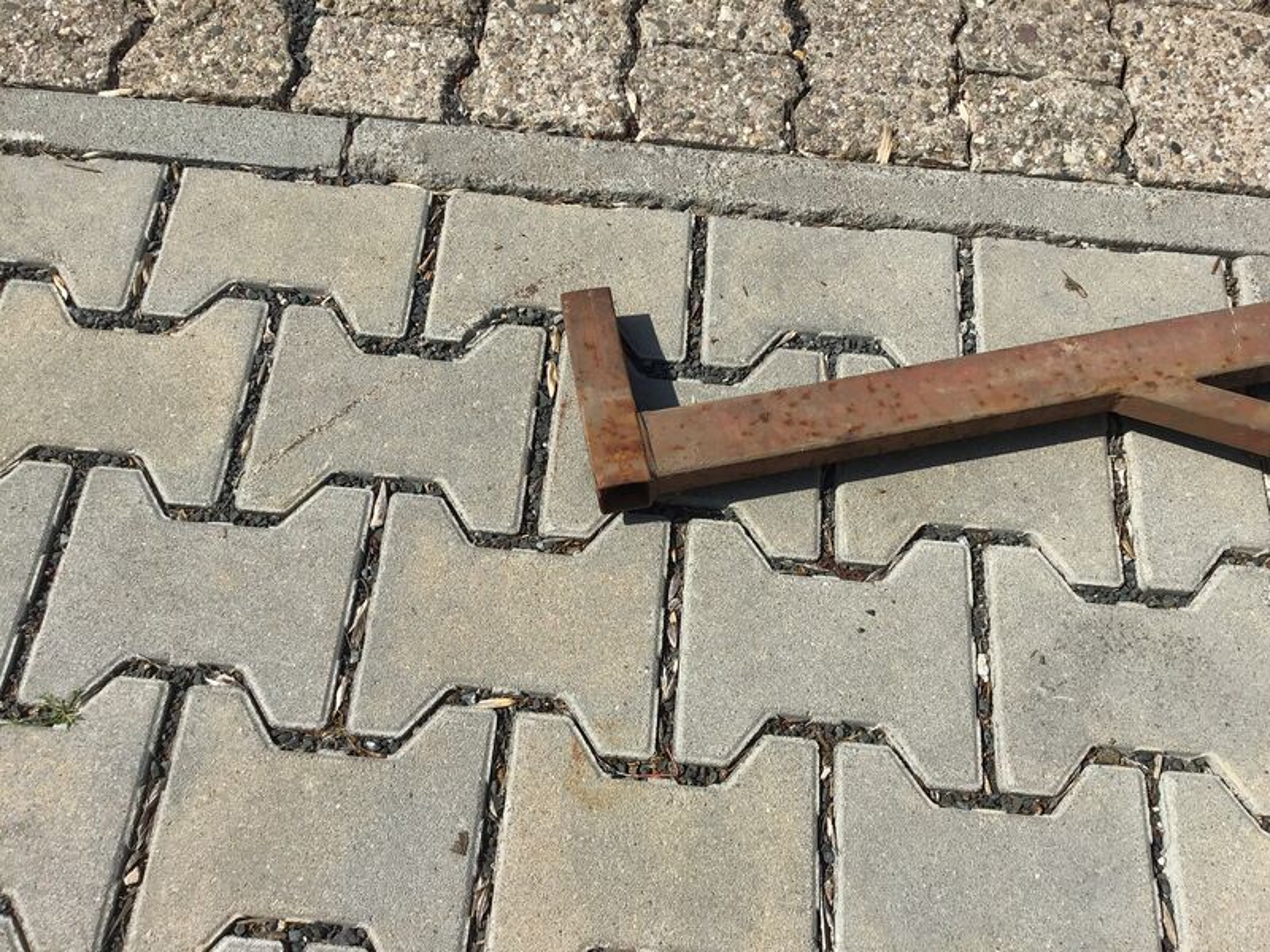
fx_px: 1137
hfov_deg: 58.4
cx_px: 635
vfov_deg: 45.4
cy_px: 476
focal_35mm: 31
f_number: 2.4
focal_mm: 3.3
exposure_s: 1/1538
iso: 25
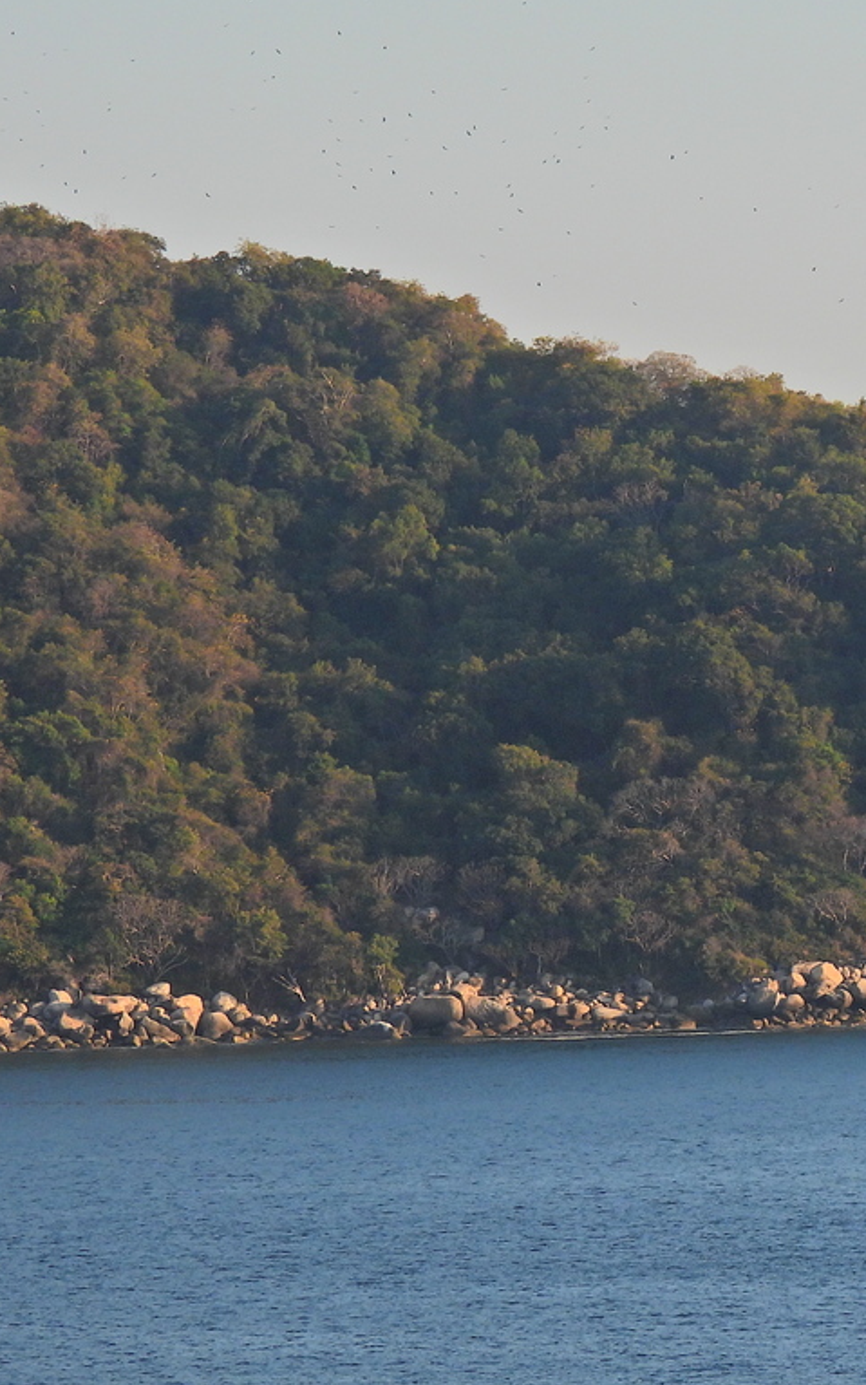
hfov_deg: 4.4
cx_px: 996
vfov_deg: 7.0
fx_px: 11362
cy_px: 627
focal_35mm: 301
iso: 100
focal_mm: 30.3
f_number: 4.5
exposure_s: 1/640
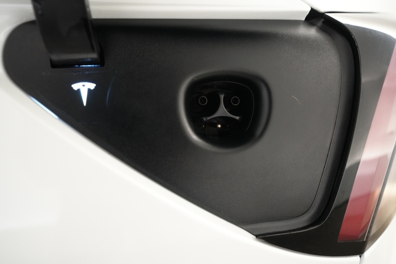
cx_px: 198
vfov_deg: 46.4
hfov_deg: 65.5
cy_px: 132
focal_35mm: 28
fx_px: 308
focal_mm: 28
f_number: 4
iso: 6400
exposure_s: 1/160
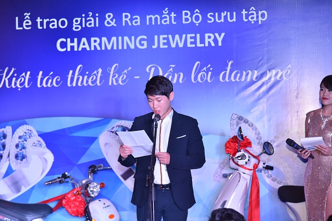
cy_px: 110
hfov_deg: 17.1
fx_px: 1107
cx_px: 166
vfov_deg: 11.4
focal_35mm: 120
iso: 800
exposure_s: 1/125
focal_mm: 120
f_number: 4.5
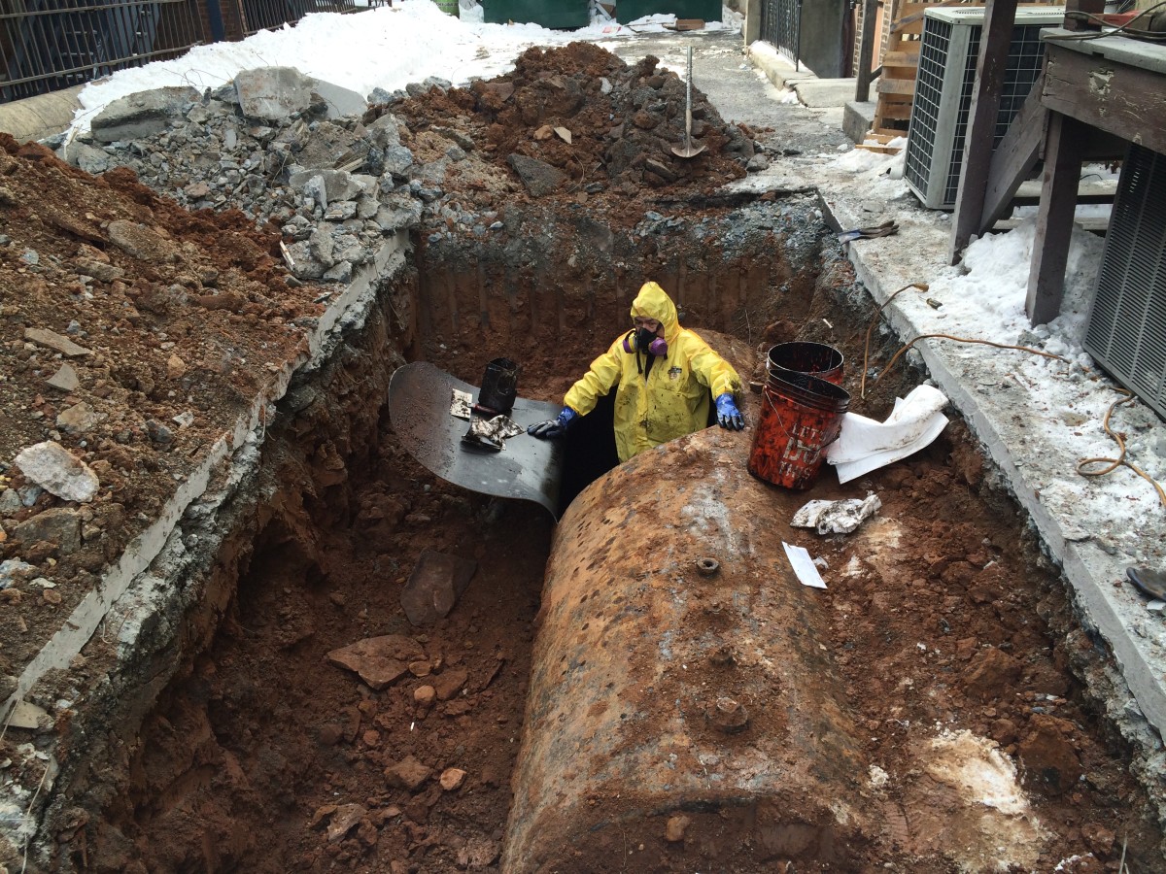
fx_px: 1011
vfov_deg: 46.8
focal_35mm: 30
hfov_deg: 60.0
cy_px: 437
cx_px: 583
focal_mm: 4.12
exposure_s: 1/345
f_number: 2.2
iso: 32
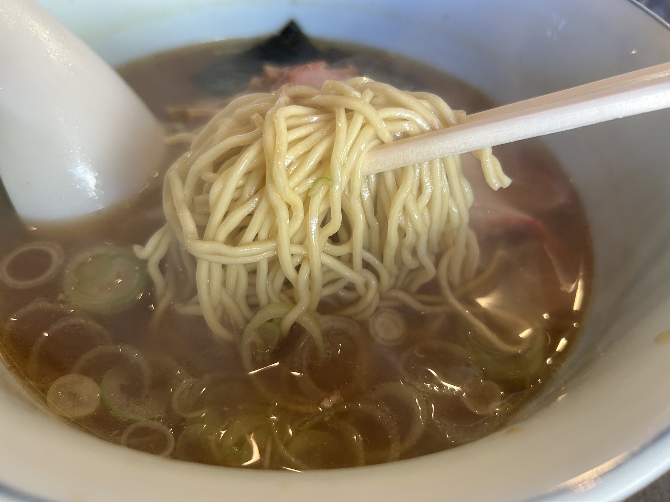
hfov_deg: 67.3
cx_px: 335
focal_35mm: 26
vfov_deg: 53.1
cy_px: 251
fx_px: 503
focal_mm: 5.7
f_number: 1.5
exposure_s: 1/100
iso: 100
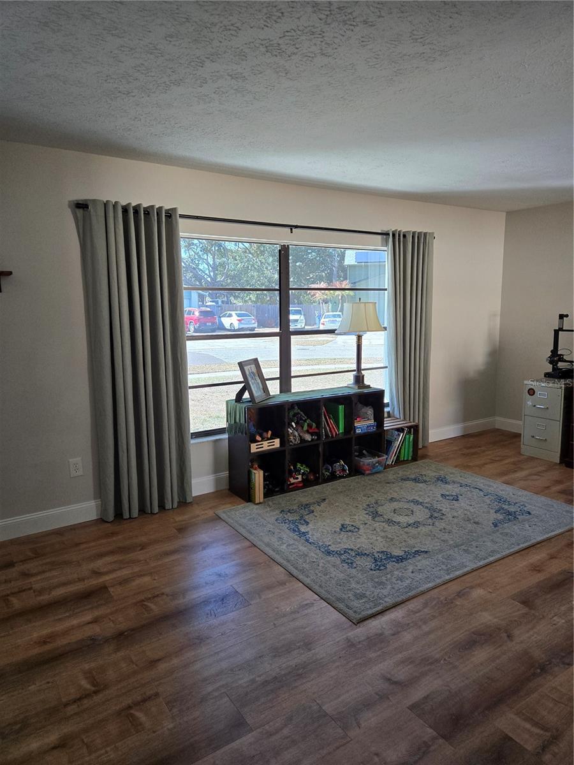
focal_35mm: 23
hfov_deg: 58.9
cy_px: 382
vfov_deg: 73.9
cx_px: 287
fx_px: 509
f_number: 1.8
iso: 200
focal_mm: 5.4
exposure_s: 1/180
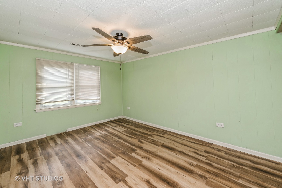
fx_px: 110
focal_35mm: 14
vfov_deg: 81.2
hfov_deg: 104.3
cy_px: 94
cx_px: 141
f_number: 8
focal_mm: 14
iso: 200
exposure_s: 1/10
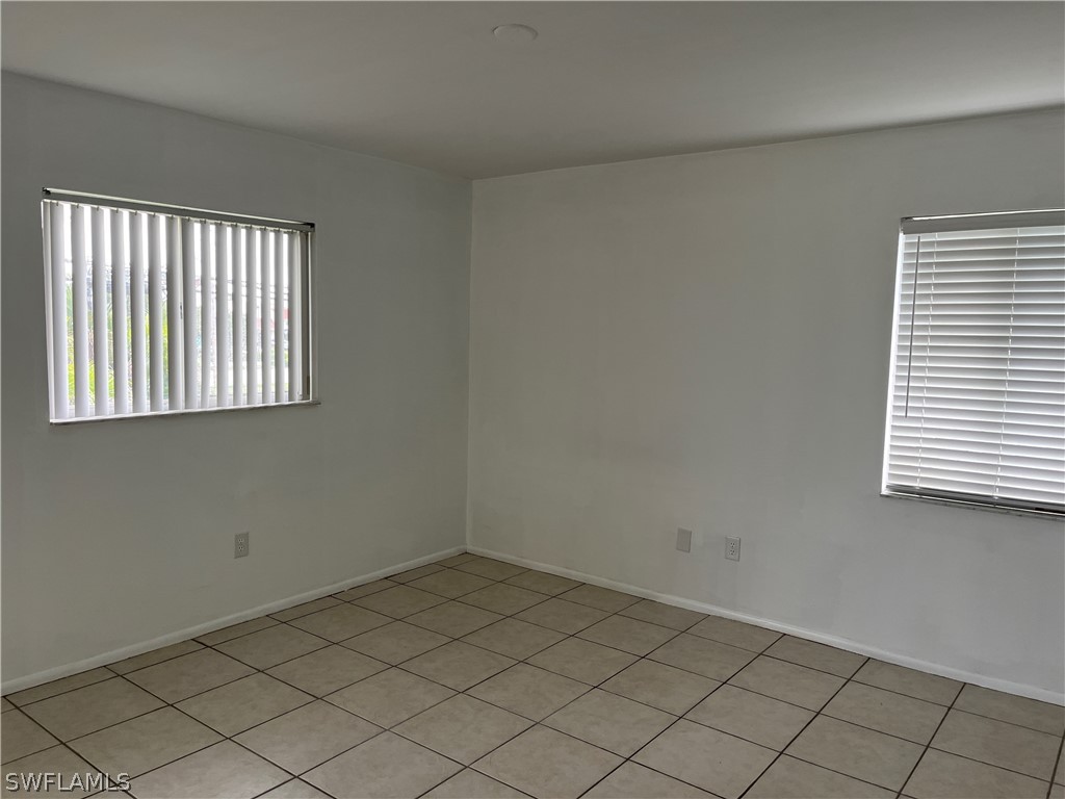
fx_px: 800
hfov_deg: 67.3
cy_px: 400
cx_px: 532
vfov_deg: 53.1
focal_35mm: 26
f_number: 1.6
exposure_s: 1/60
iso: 64
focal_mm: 5.1
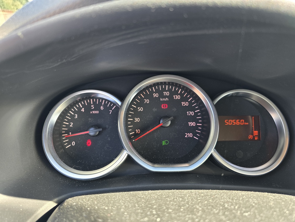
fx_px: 196
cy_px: 111
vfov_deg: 58.9
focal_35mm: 23
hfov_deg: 73.9
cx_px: 148
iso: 100
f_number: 1.7
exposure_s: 1/180
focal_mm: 6.3
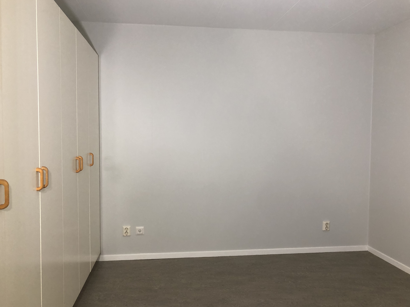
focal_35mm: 29
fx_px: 343
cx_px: 204
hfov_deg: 61.7
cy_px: 154
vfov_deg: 48.2
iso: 40
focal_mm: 3.99
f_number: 1.8
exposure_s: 1/30
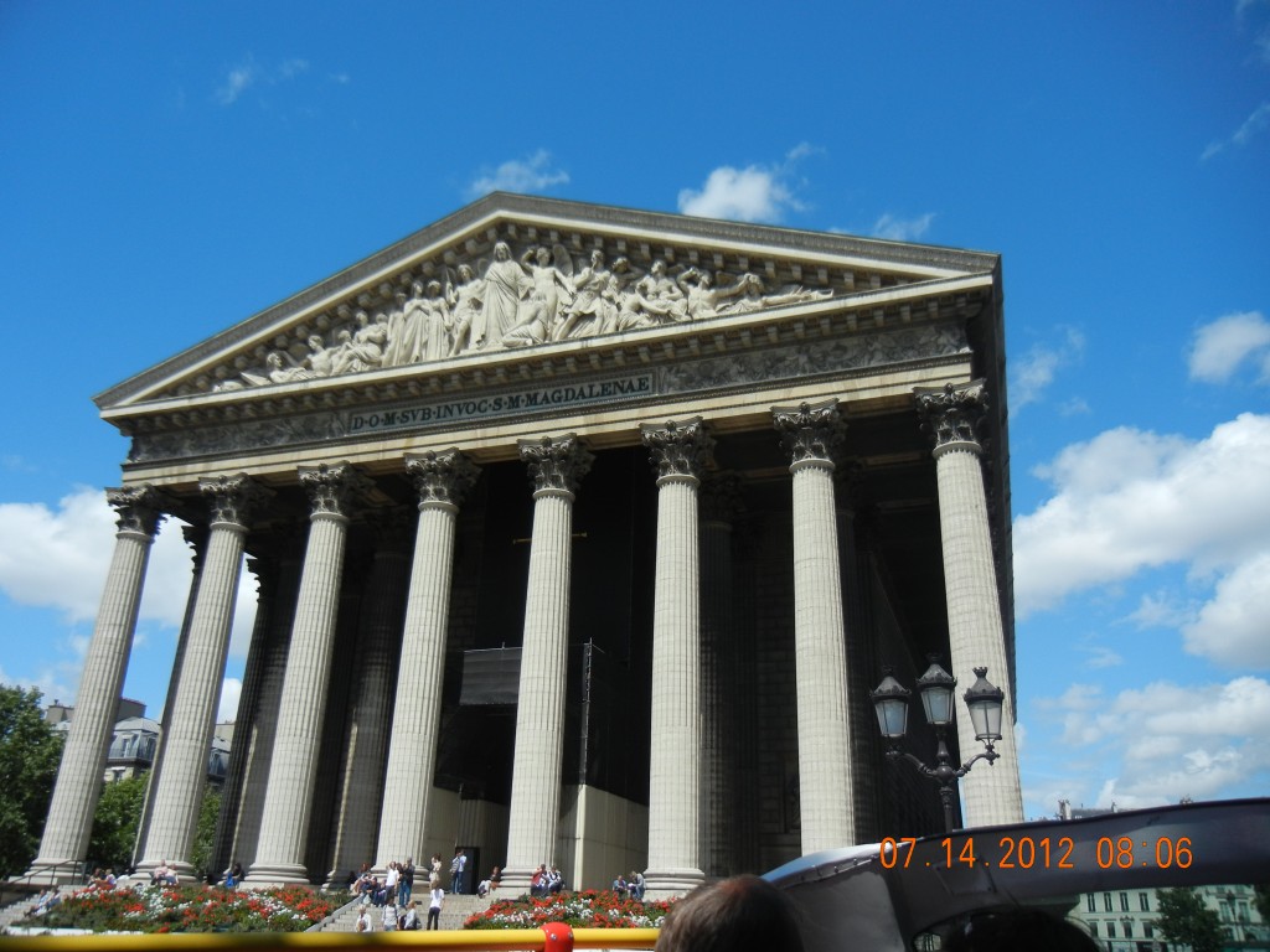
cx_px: 635
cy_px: 476
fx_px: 1101
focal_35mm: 30
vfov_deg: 46.8
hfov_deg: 60.0
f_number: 7
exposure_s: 1/477
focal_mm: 5.4
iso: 160
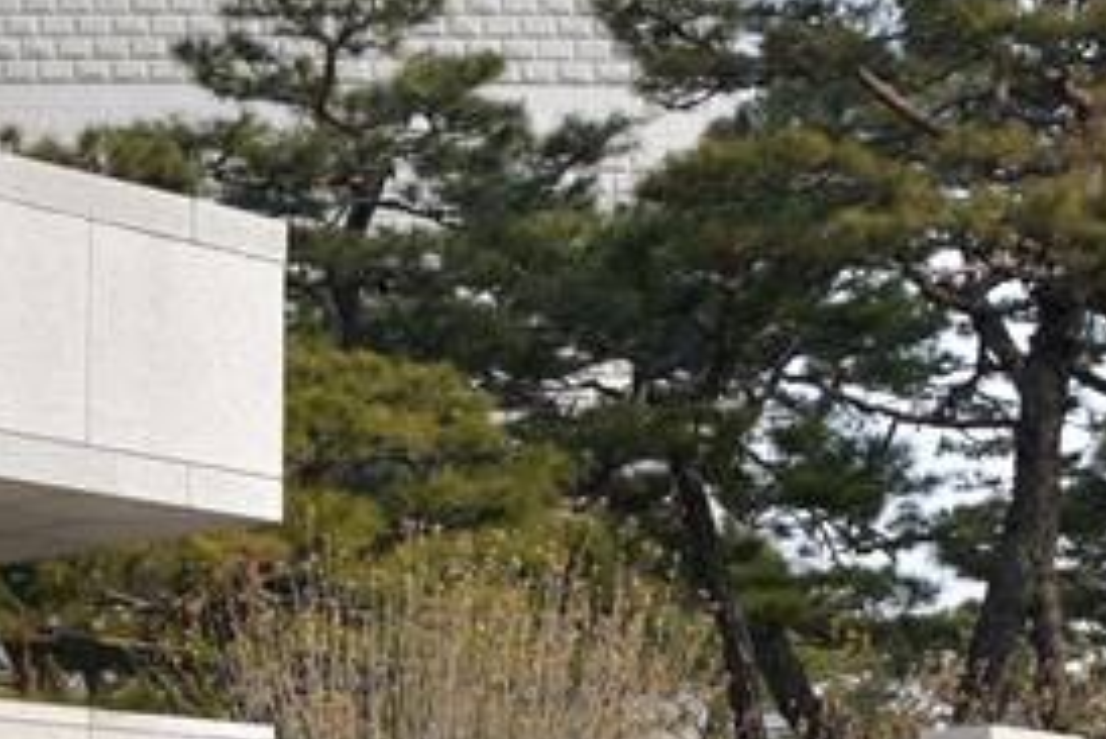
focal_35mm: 101
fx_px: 3104
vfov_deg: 13.3
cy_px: 842
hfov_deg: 20.0
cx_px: 246
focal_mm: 18
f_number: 3.5
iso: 100
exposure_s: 1/500
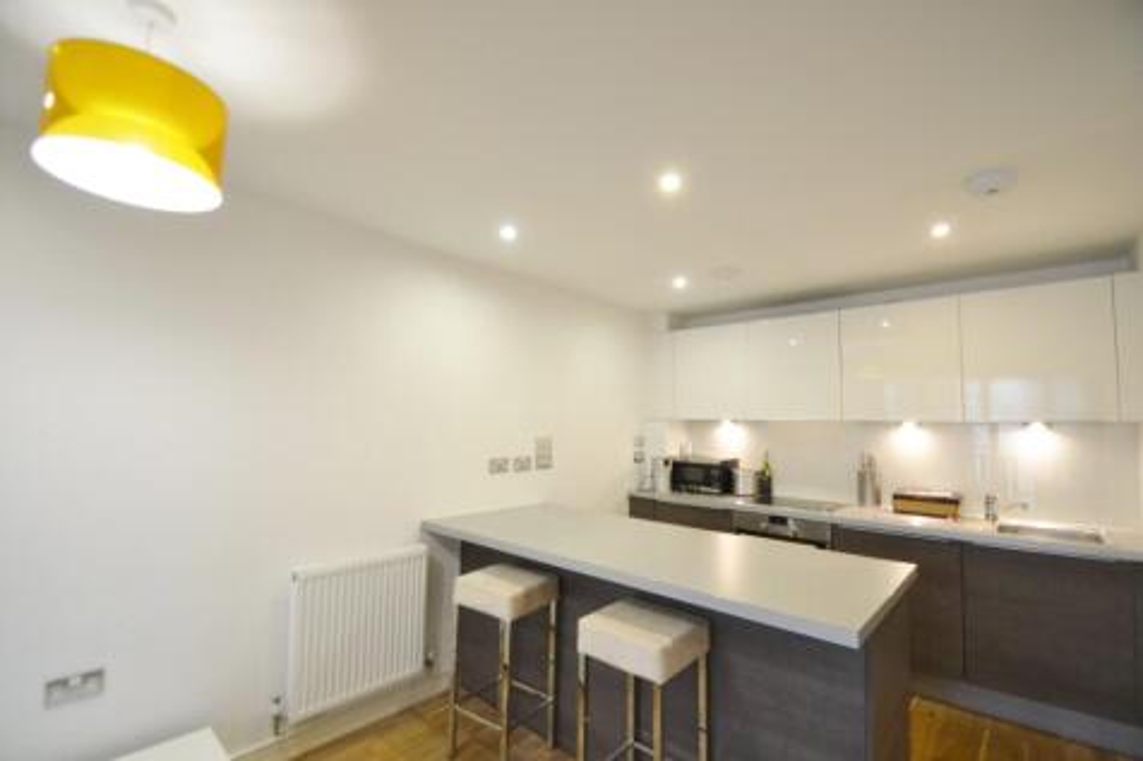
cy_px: 380
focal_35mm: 15
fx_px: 476
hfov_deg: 100.4
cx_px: 572
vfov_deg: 77.3
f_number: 3.5
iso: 560
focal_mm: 10
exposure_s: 1/60
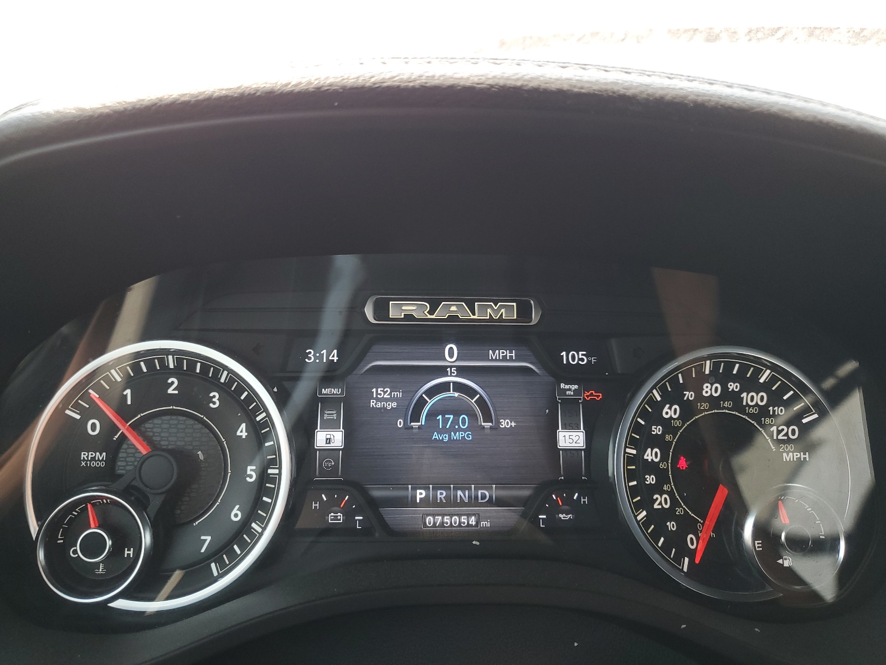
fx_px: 665
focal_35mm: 26
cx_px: 443
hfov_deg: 67.3
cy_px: 332
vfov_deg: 53.1
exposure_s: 1/120
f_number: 1.5
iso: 65
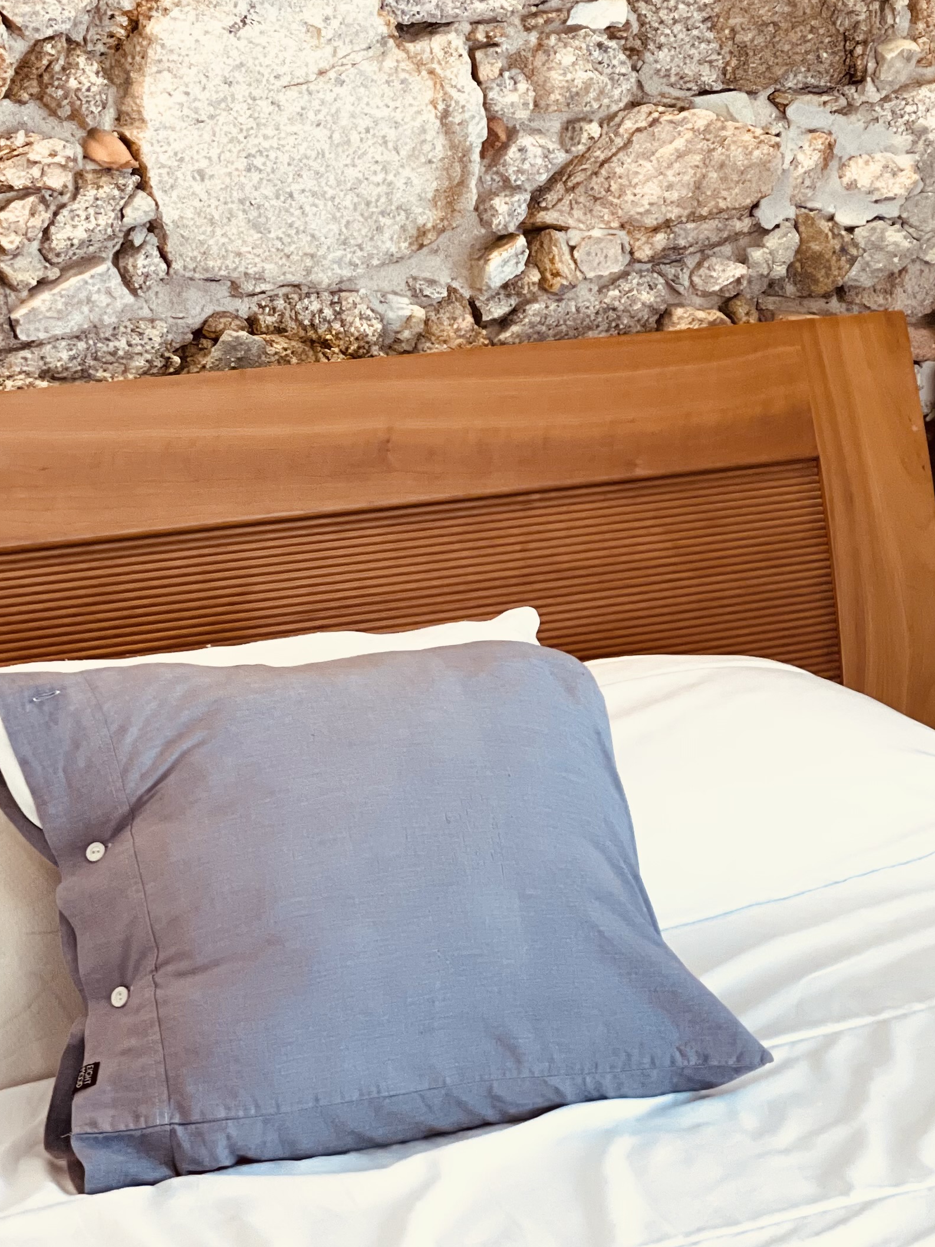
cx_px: 760
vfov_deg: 16.1
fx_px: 4394
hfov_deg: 12.1
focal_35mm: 122
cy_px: 323
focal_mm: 7.5
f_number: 2.2
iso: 125
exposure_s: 1/100
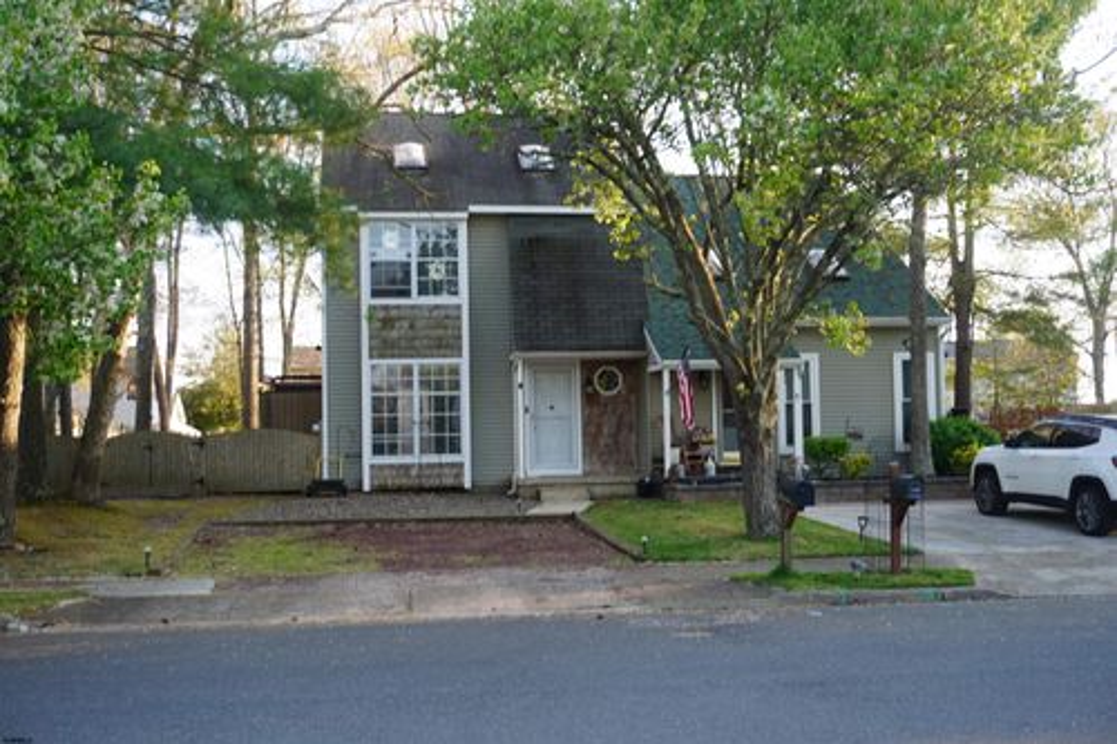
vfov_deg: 33.0
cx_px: 558
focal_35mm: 40
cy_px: 372
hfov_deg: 47.9
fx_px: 1256
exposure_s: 1/60
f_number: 4.5
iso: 100
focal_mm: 27
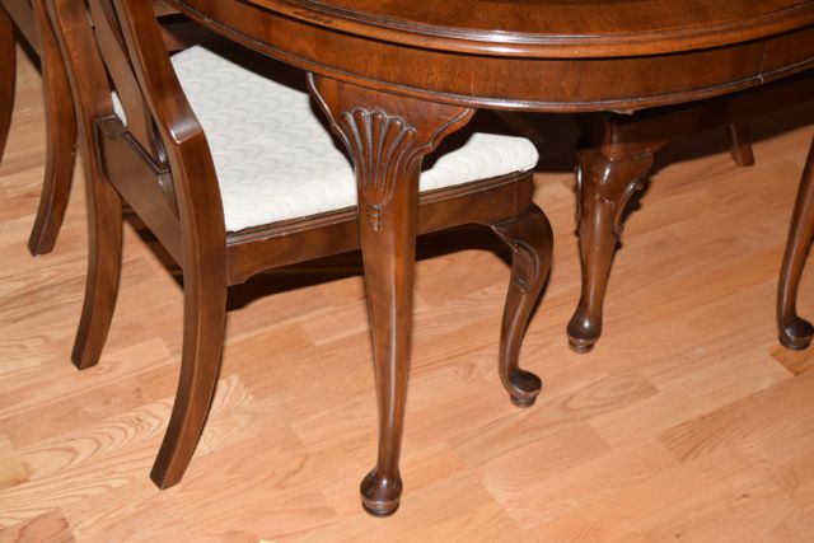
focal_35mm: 63
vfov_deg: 21.6
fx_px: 1425
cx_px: 407
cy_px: 272
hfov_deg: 31.9
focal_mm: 42
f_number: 5
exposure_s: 1/125
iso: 800
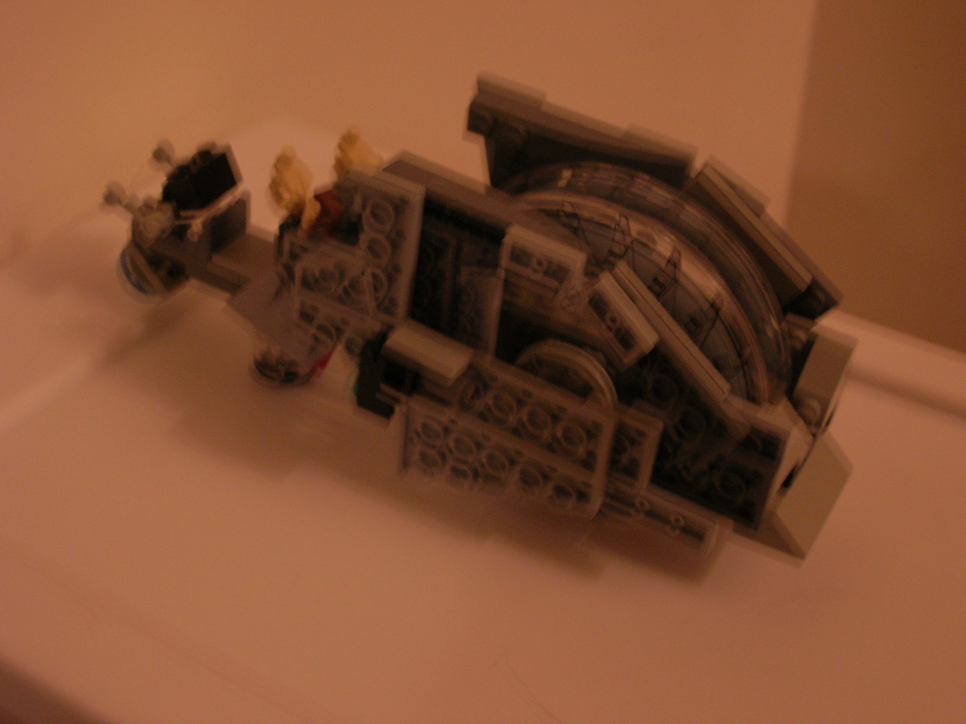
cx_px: 483
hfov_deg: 33.2
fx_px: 1619
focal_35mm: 58
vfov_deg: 25.2
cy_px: 362
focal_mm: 9.7
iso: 100
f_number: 3.5
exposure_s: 1/3.6
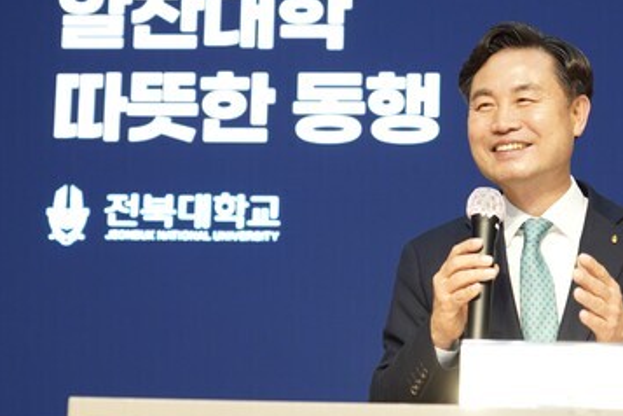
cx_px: 393
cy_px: 203
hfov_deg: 18.4
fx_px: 1921
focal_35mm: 111
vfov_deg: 12.3
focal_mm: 44
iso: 640
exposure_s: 1/160
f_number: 2.8
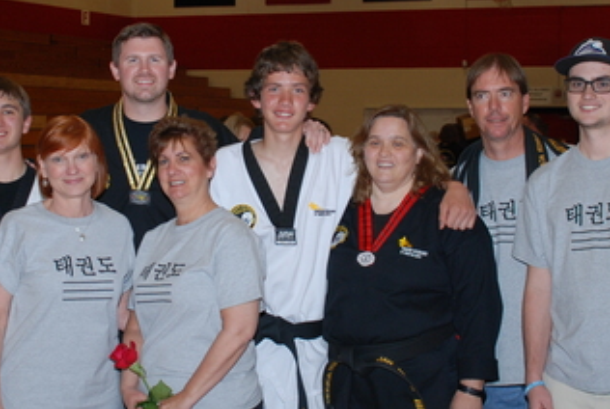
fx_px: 1392
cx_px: 259
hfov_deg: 24.7
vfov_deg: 16.7
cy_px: 149
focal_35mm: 82
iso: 200
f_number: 4
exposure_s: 1/60
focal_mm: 24
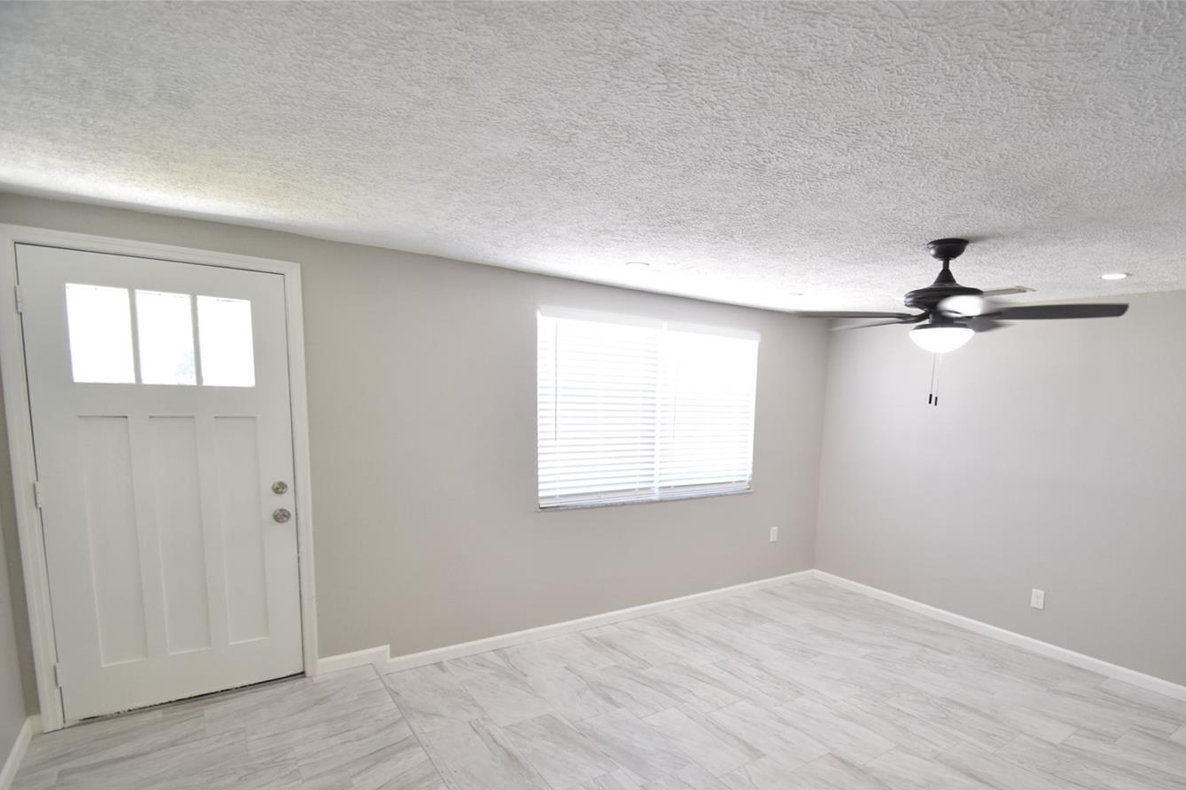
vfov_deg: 66.7
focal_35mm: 18
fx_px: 593
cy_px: 473
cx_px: 697
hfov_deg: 89.1
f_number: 3.5
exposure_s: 1/90
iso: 800
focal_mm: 10
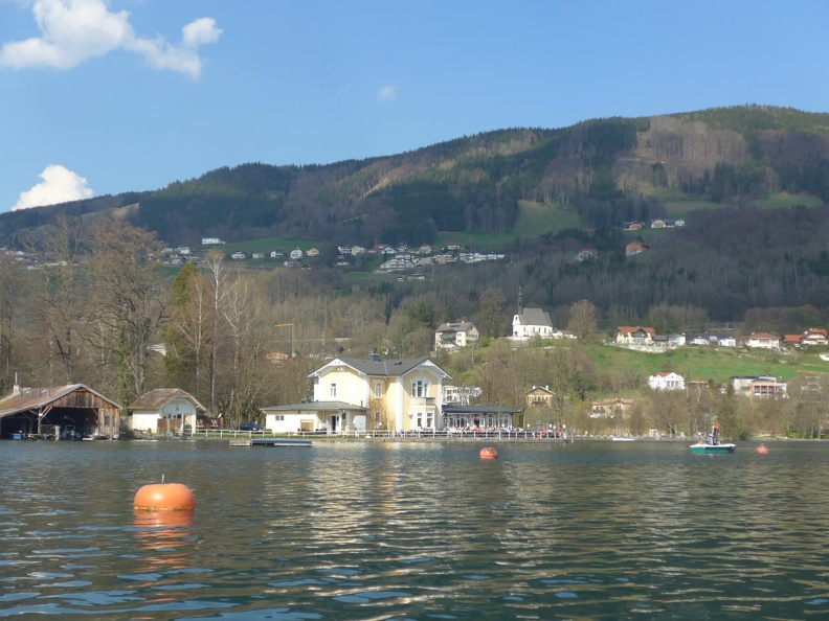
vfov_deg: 26.1
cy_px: 310
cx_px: 414
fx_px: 1341
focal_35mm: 56
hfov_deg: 34.3
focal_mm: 12
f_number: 3.5
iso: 80
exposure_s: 1/800
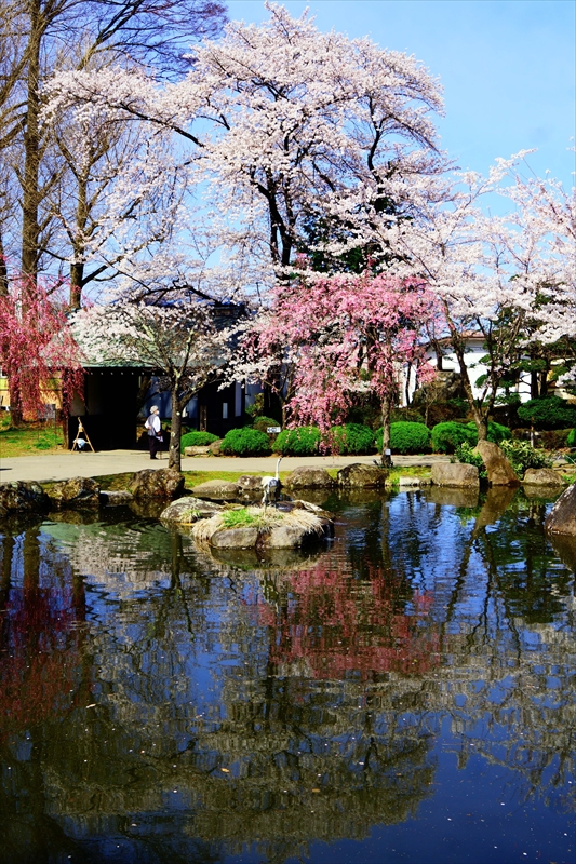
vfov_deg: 47.9
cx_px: 288
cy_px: 432
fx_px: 972
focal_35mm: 40
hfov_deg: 33.0
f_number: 8
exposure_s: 1/250
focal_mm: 27
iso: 100
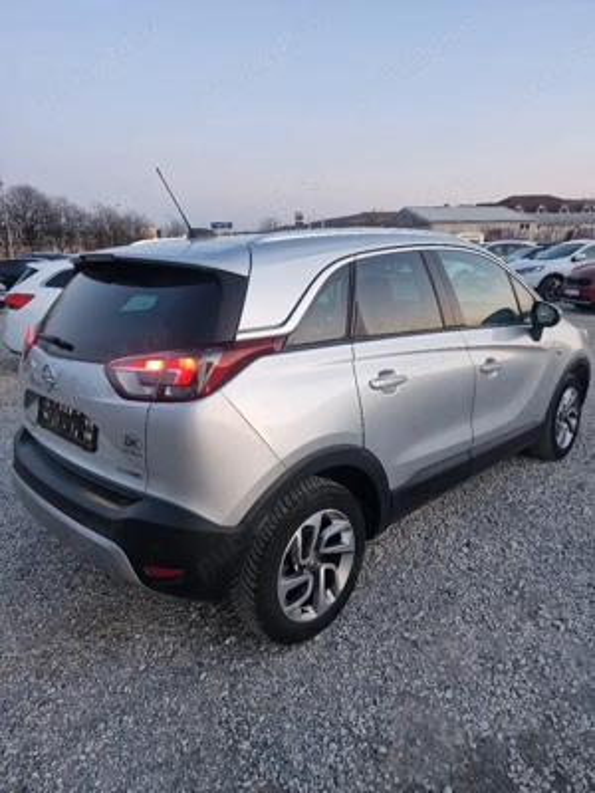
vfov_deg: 73.9
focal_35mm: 23
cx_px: 298
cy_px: 396
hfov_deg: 58.9
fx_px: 527
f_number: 1.8
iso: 160
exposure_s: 1/100
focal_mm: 5.4
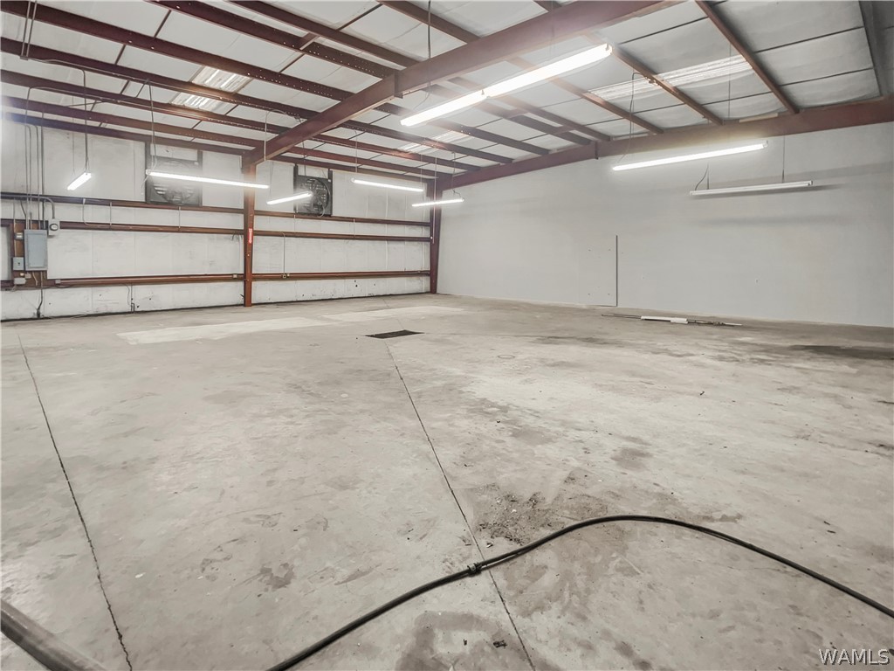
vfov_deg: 53.1
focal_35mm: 26
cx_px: 447
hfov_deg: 67.3
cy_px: 336
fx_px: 671
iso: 400
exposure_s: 1/60
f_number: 1.5
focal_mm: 5.7
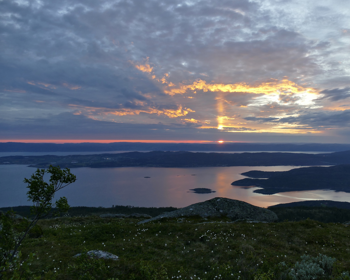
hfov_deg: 60.1
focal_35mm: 29
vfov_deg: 50.0
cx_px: 205
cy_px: 136
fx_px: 300
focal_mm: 9.12
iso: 125
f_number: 2.8
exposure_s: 1/125
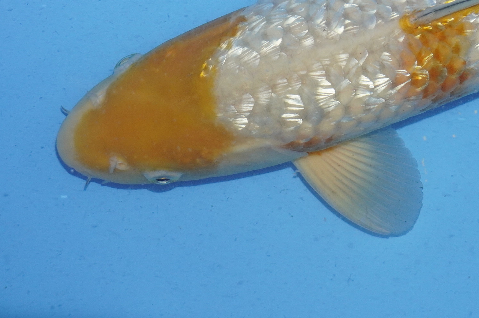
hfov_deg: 17.9
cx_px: 473
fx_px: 1489
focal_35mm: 112
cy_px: 3
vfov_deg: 12.1
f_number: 4.5
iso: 1000
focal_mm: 37
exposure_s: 1/160
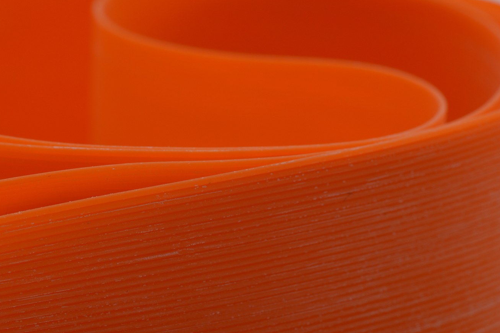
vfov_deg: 6.7
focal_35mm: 206
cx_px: 248
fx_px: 2859
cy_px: 192
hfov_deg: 10.0
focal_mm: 90
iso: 100
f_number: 16
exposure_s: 1/160
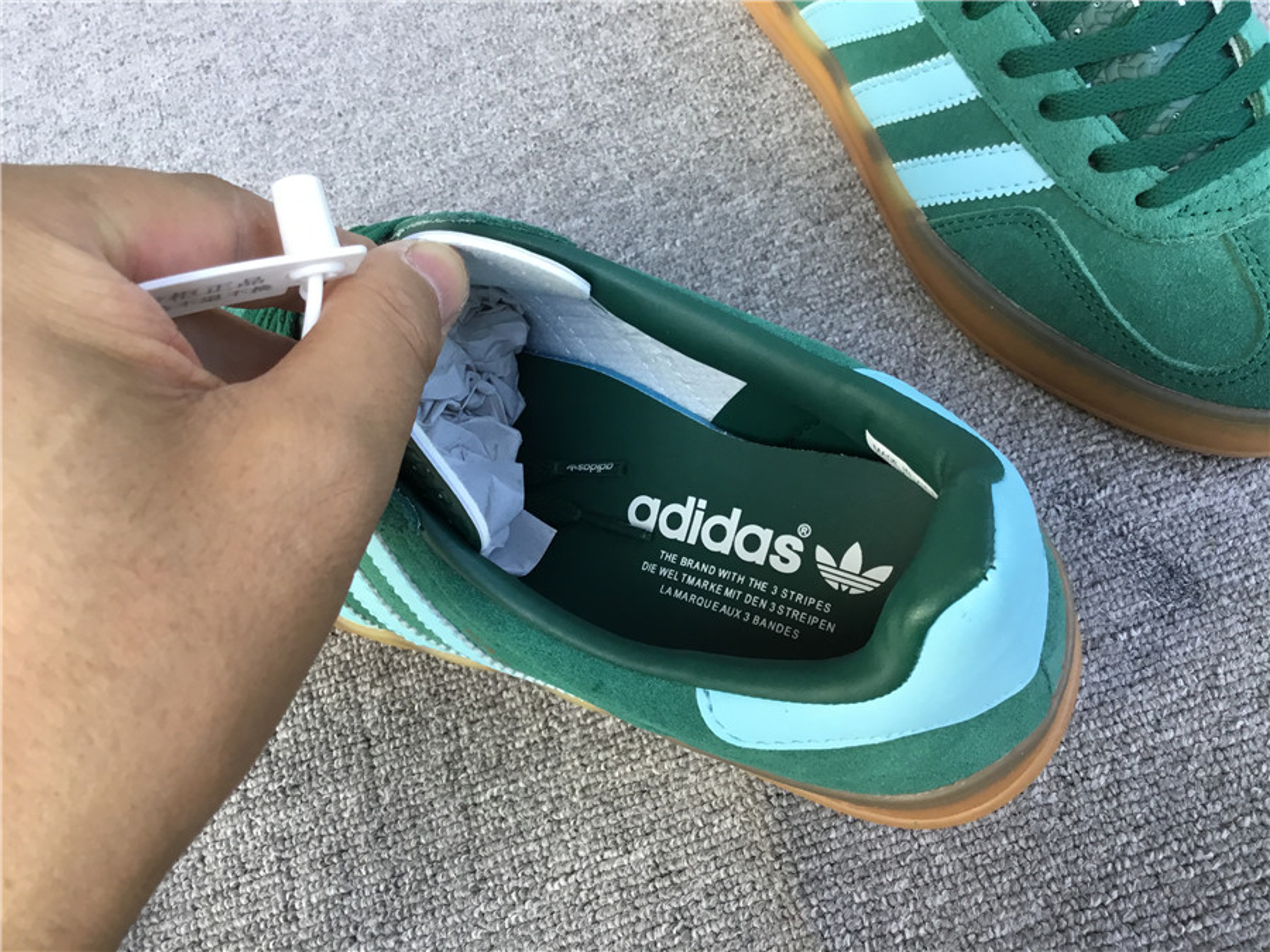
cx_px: 635
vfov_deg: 45.4
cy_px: 476
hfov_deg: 58.4
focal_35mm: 31
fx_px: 1137
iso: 32
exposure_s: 1/33
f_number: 2.4
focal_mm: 3.3
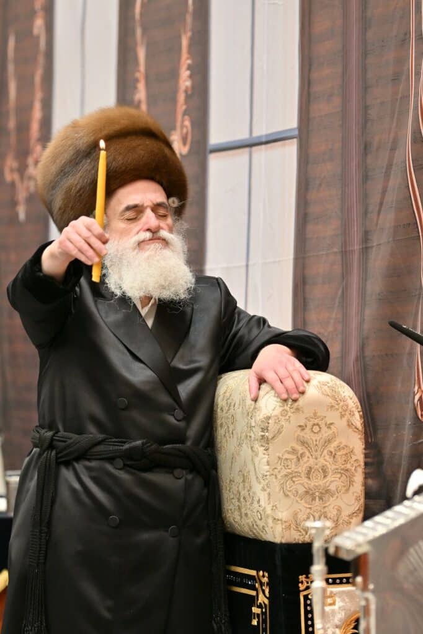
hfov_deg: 6.1
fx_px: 3968
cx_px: 212
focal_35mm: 225
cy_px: 317
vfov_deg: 9.2
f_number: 2.8
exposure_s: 1/200
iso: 320
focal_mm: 150
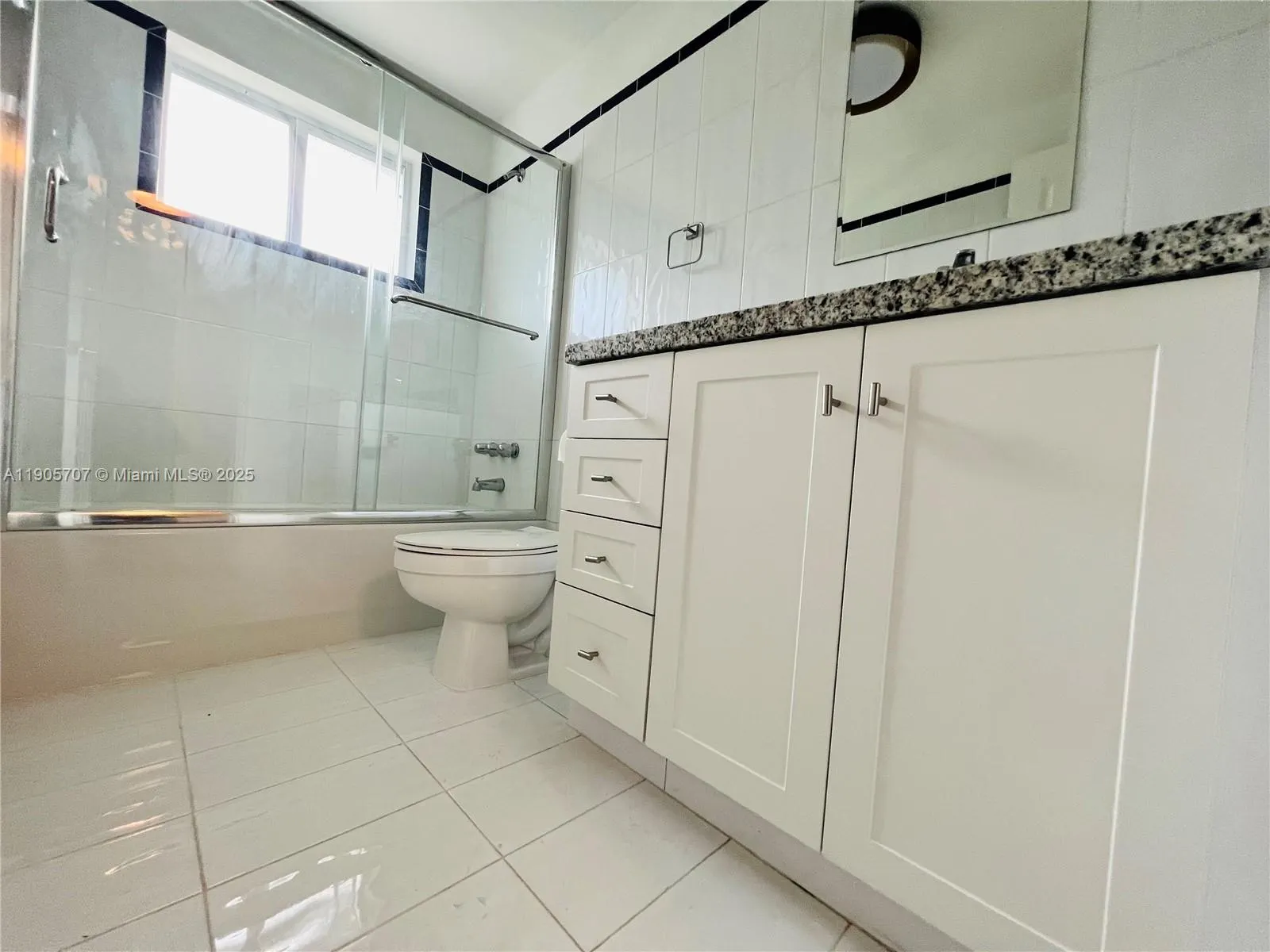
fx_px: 477
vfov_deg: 89.9
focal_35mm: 13
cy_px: 476
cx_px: 635
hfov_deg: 106.2
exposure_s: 1/120
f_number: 1.8
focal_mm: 1.57
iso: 250
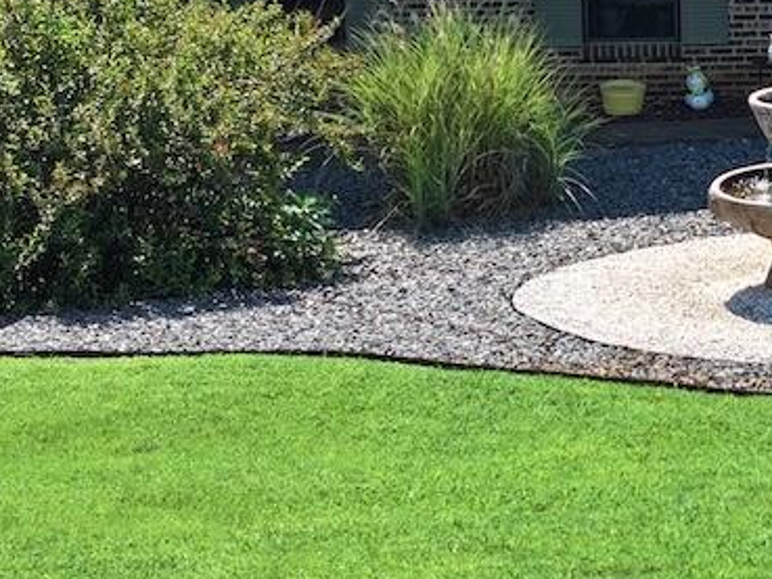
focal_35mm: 194
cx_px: 900
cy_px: -31
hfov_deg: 10.1
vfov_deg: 7.6
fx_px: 4328
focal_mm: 19.35
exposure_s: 1/640
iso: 120
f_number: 2.8
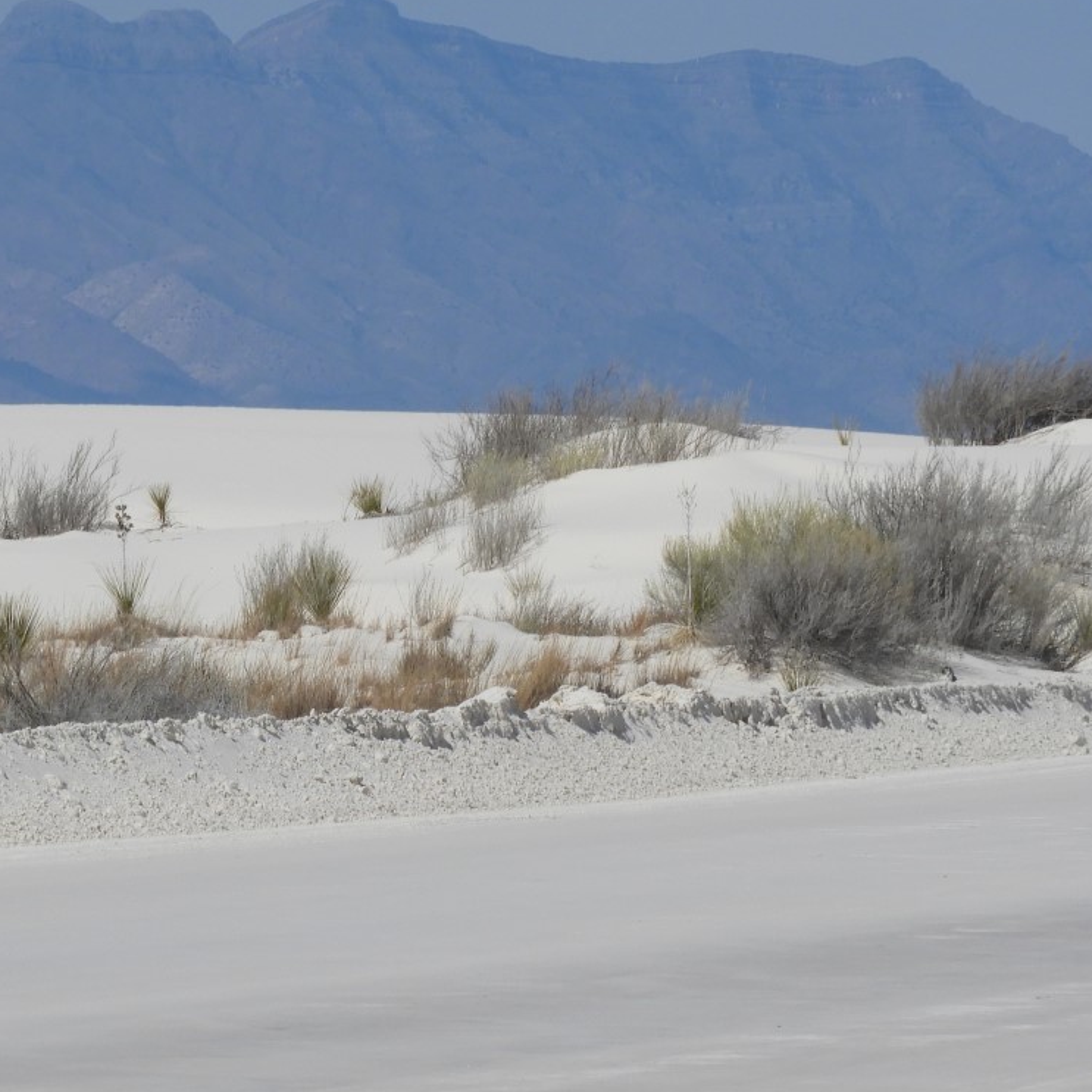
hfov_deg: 3.4
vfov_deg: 3.4
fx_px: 18345
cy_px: 467
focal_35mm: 514
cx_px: 185
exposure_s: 1/1600
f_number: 6.1
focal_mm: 53.7
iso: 100
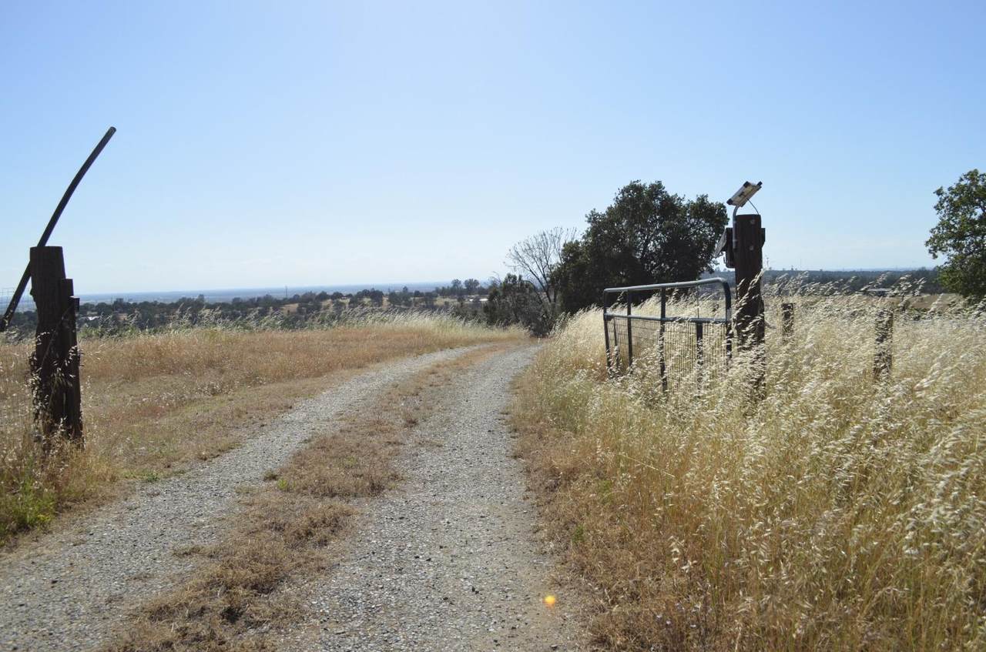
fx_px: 820
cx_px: 493
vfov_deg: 43.4
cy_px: 326
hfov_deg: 62.0
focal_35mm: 30
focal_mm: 20
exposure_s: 1/2000
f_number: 8
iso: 400
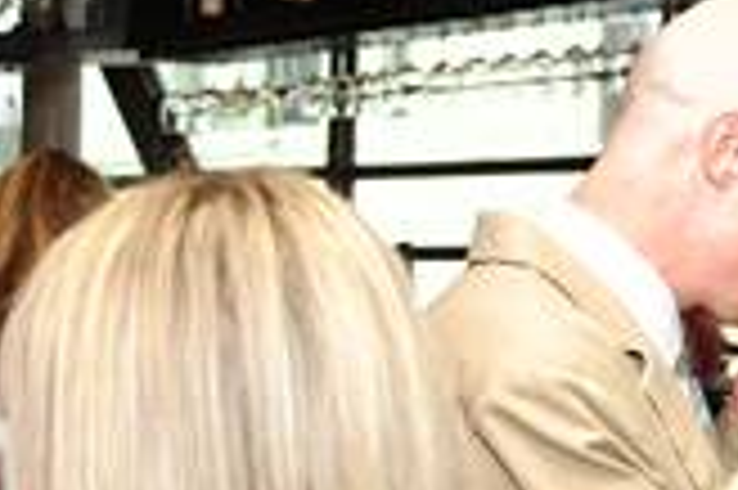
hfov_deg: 17.5
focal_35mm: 104
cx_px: -387
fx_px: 2130
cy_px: 463
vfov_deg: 13.0
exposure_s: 1/160
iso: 2000
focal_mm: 31
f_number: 4.5
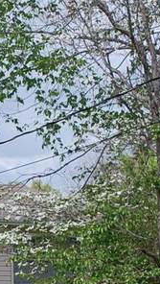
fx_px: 1738
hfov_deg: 5.2
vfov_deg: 9.3
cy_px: 196
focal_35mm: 231
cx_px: -149
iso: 100
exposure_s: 1/250
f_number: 8
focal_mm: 34
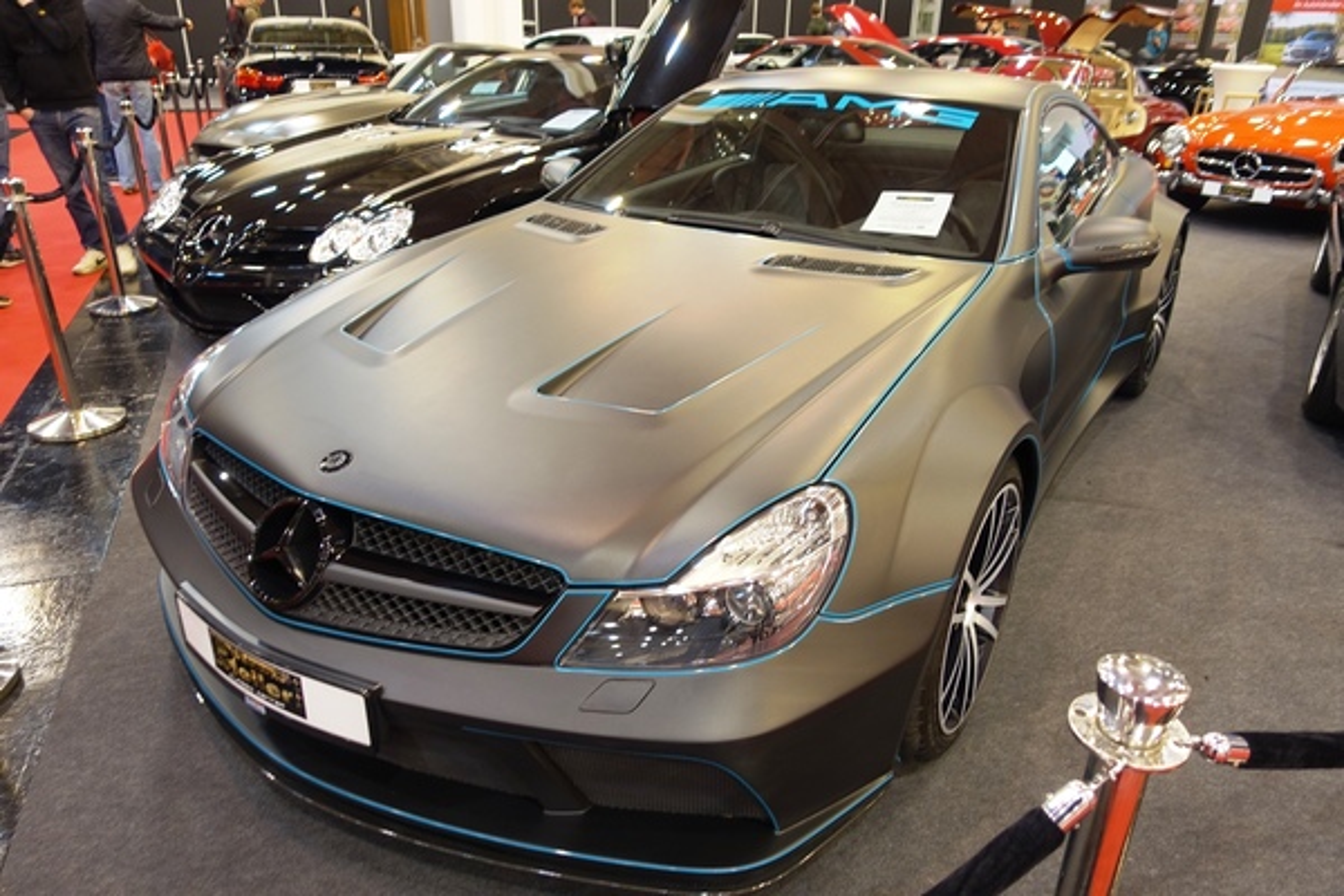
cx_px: 672
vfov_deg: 53.1
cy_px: 448
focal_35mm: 24
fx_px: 896
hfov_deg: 73.7
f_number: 2.2
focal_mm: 8.8
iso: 125
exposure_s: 1/30
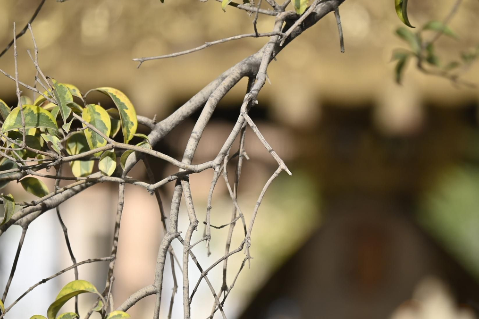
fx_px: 7861
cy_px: 215
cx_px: 280
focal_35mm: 591
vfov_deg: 2.3
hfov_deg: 3.5
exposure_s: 1/320
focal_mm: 250
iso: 100
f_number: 6.3
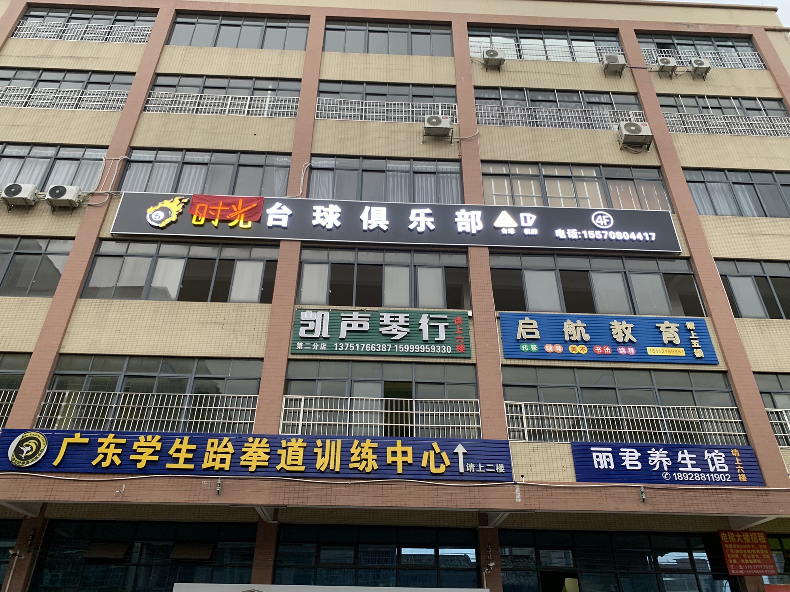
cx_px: 395
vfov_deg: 53.1
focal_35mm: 26
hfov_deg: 67.3
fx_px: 593
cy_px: 296
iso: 100
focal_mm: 4.25
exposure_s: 1/89
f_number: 1.8
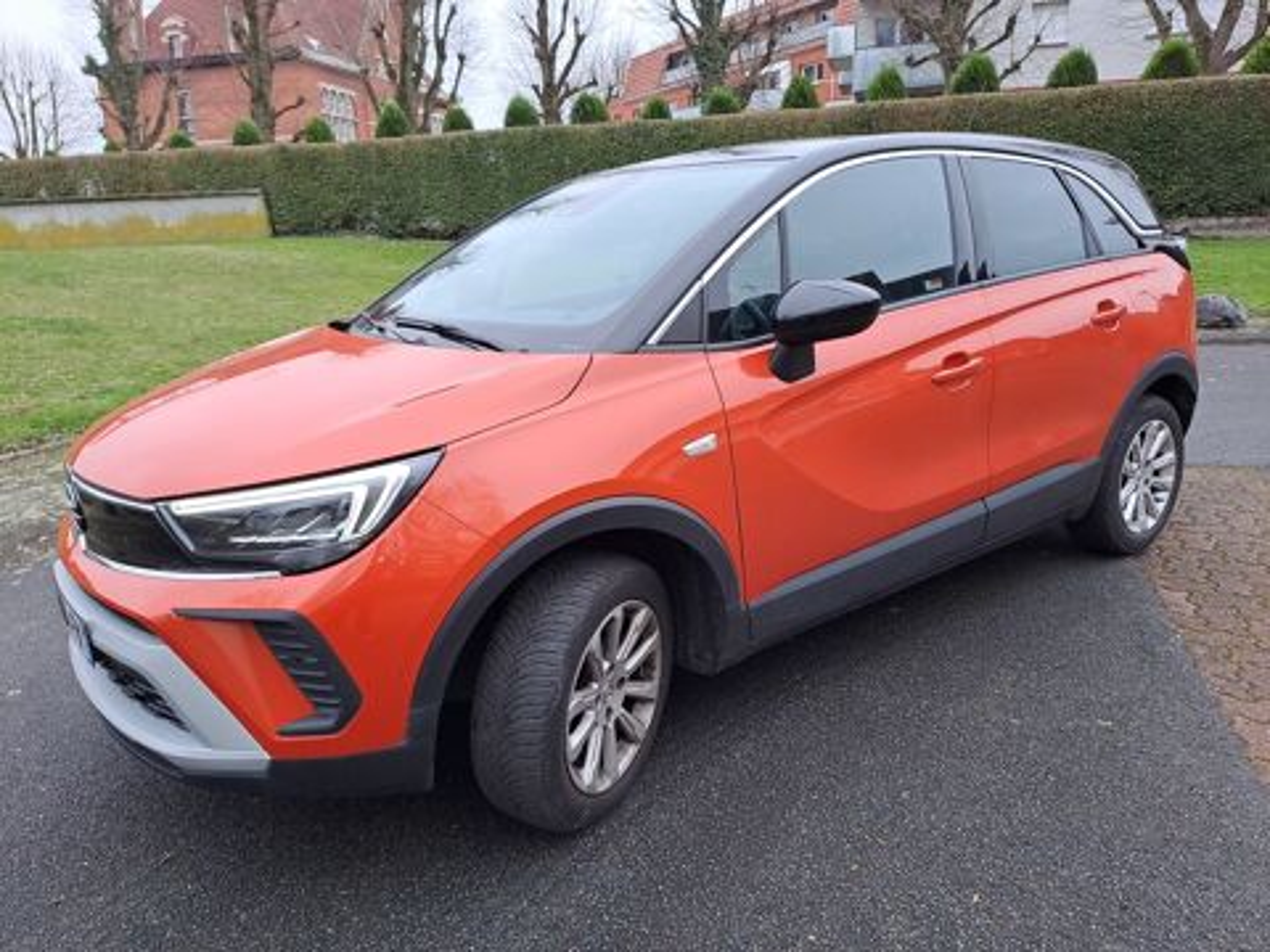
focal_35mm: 25
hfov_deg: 69.4
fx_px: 917
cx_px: 635
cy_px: 476
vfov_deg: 54.9
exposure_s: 1/100
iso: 50
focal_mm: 4.65
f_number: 1.8
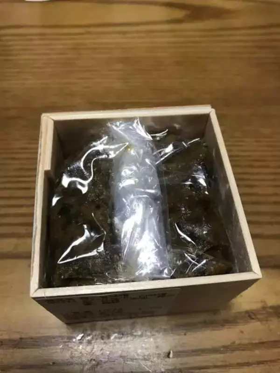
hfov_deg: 49.7
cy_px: 186
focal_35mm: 28
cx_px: 140
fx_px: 302
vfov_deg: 63.4
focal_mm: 3.99
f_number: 1.8
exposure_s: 1/20
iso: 40
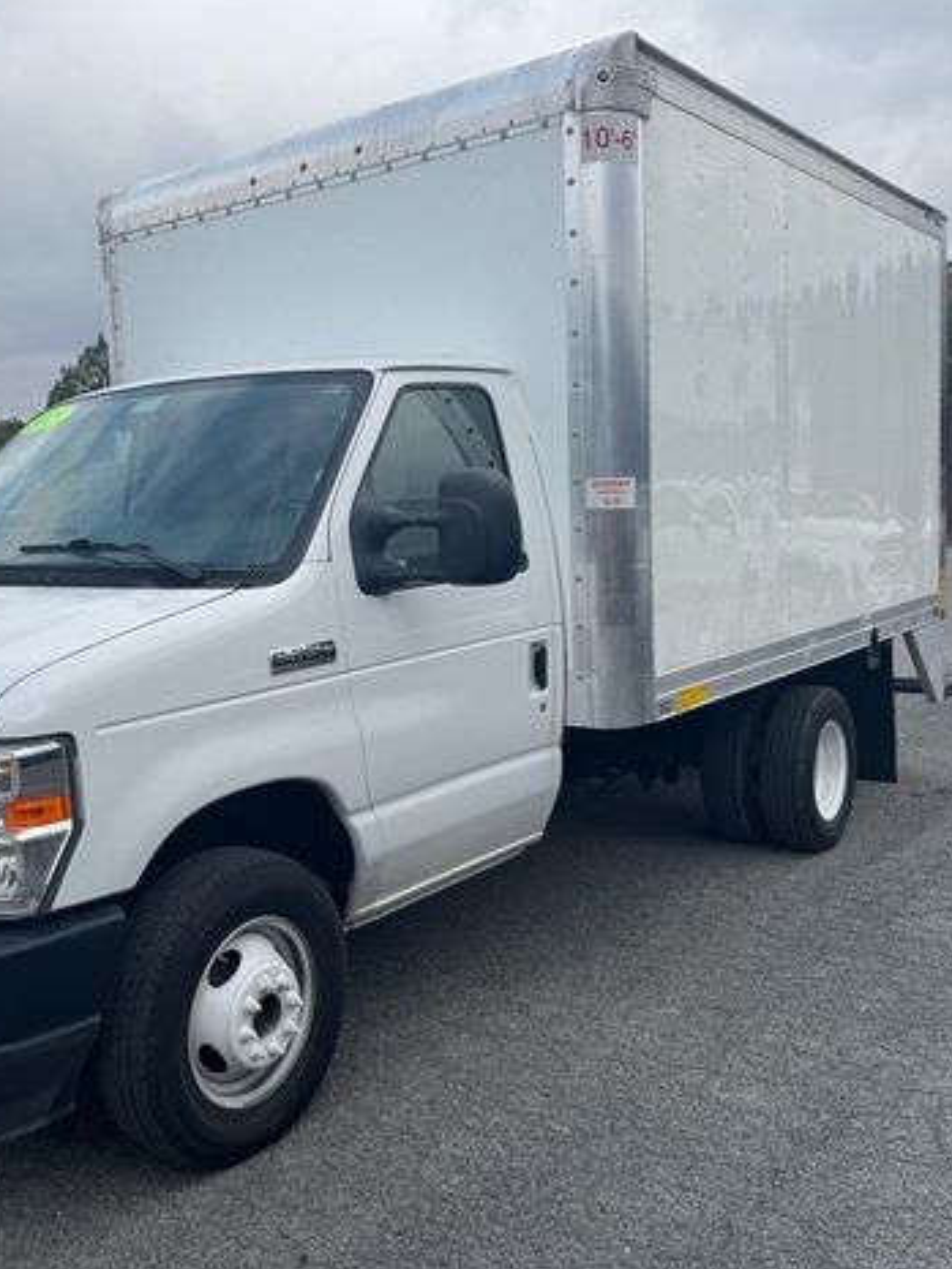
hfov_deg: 42.3
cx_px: 311
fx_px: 1210
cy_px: 622
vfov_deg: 55.3
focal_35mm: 33
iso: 80
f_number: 1.78
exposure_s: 1/3096
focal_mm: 6.76
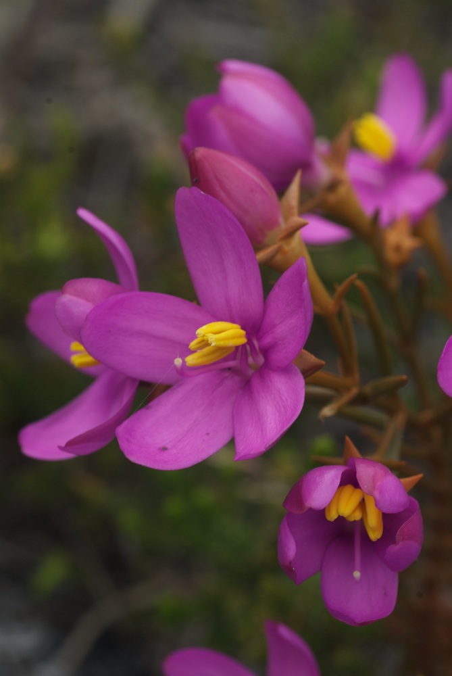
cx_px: 226
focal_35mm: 135
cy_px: 338
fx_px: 2536
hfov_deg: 10.2
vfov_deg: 15.2
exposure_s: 1/125
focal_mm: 90
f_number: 14
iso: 200
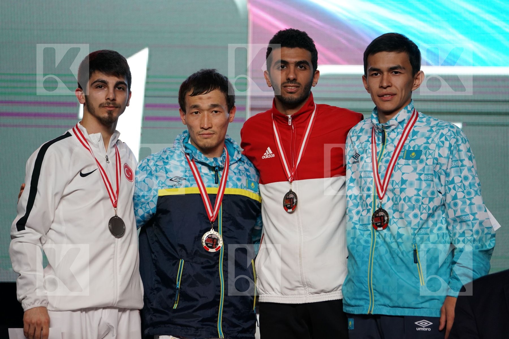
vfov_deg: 8.6
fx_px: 2248
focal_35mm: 159
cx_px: 254
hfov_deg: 12.9
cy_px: 170
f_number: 2.8
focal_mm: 159
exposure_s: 1/250
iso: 1250
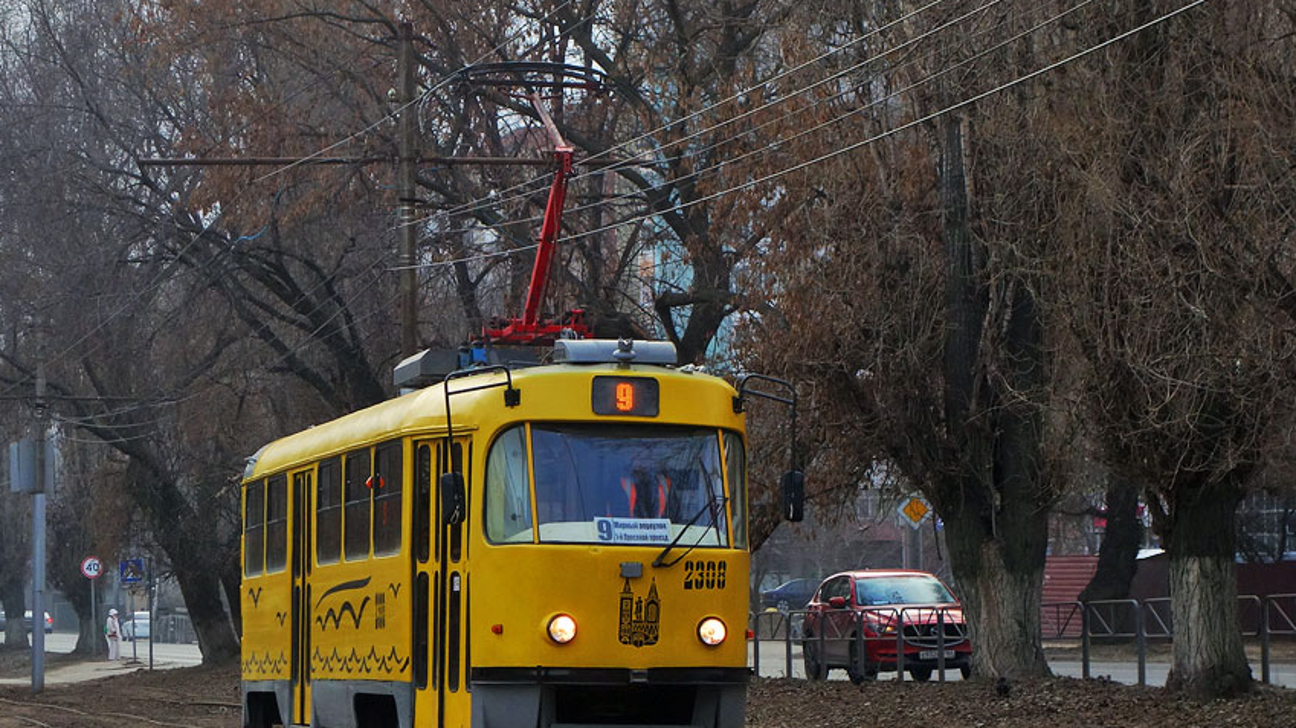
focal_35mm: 117
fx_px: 4020
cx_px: 579
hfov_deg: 18.3
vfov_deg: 10.3
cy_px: 278
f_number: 4.5
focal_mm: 29.49
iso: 320
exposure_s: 1/500
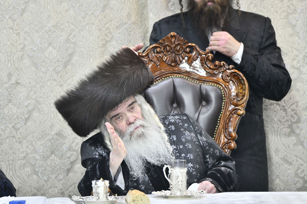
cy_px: 102
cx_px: 154
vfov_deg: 3.1
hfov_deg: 4.6
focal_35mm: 450
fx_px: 3837
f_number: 6
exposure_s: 1/200
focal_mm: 450
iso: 1250
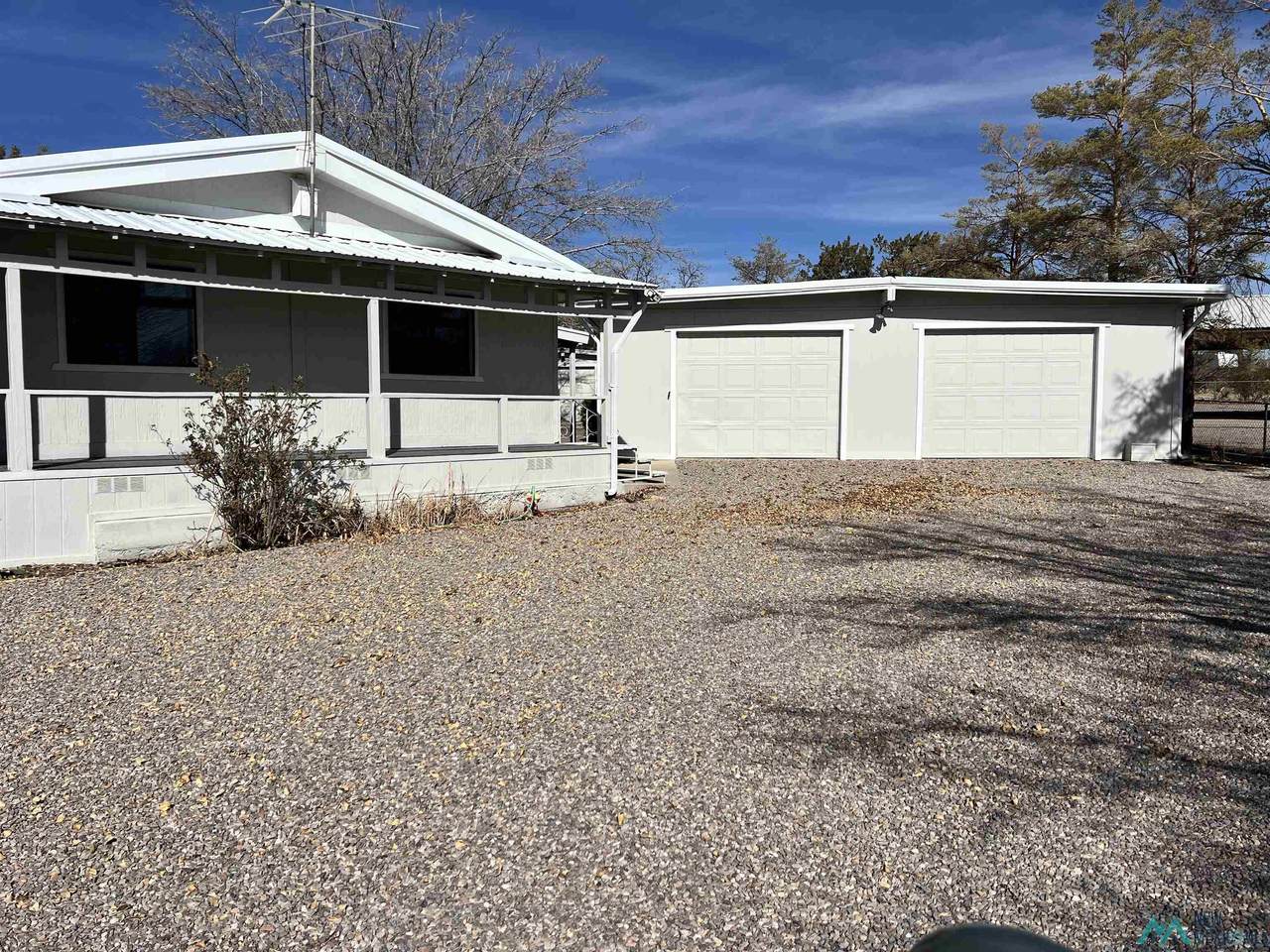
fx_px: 954
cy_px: 476
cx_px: 635
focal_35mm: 26
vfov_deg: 53.1
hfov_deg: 67.3
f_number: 1.5
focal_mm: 5.7
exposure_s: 1/11364
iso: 50
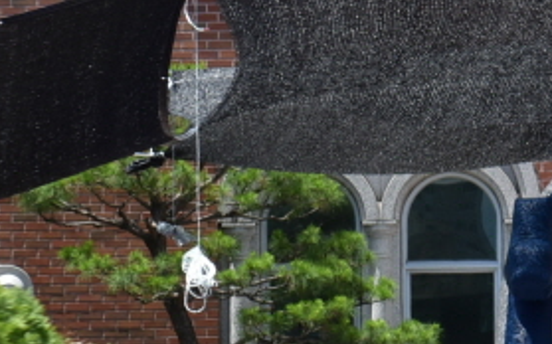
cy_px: 469
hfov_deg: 4.9
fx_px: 6435
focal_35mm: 428
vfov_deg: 3.1
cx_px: 908
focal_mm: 78
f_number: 9
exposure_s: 1/320
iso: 200
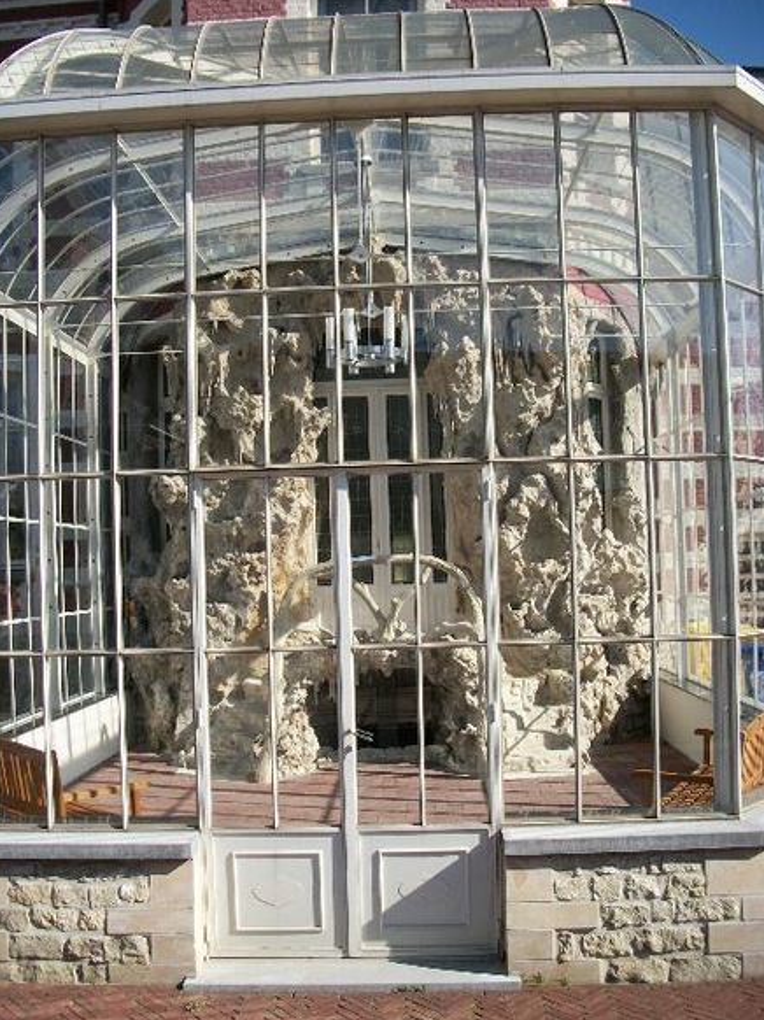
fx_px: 972
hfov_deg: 42.9
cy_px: 512
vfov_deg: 55.4
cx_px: 377
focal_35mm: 33
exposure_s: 1/160
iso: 80
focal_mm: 5.7
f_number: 8.8
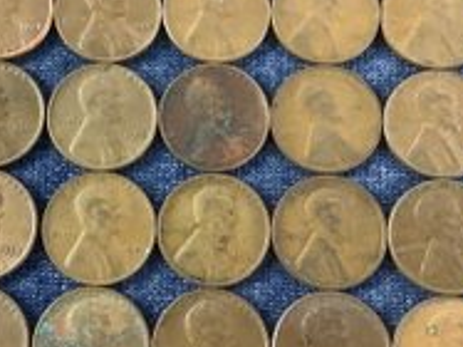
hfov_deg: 33.6
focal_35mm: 57
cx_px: 172
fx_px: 762
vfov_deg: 25.6
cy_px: 138
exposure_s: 1/25
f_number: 2.4
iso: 320
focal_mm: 3.3
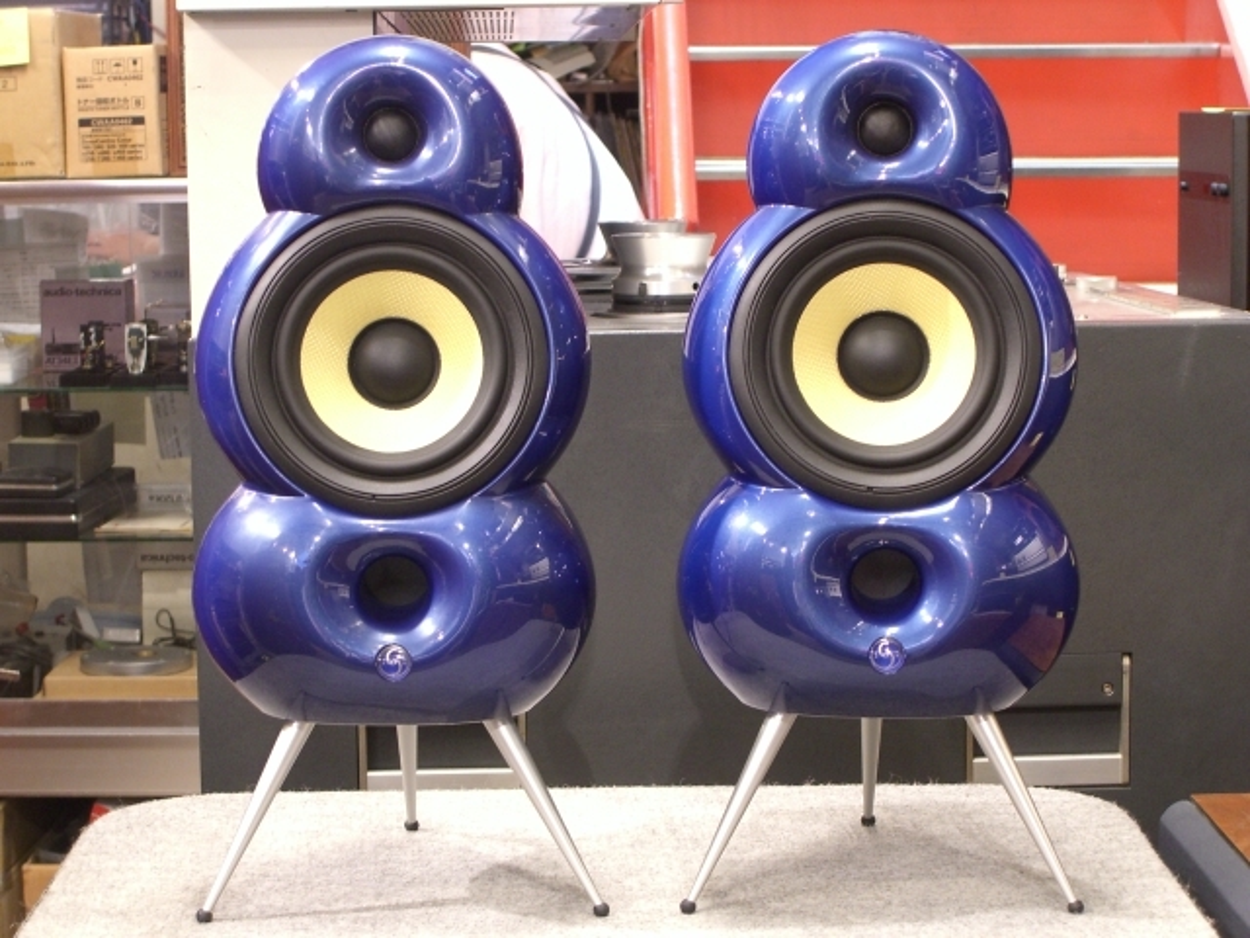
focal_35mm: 80
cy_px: 469
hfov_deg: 24.4
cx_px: 625
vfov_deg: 18.4
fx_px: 2889
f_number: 4.4
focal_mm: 16.6
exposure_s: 1/4
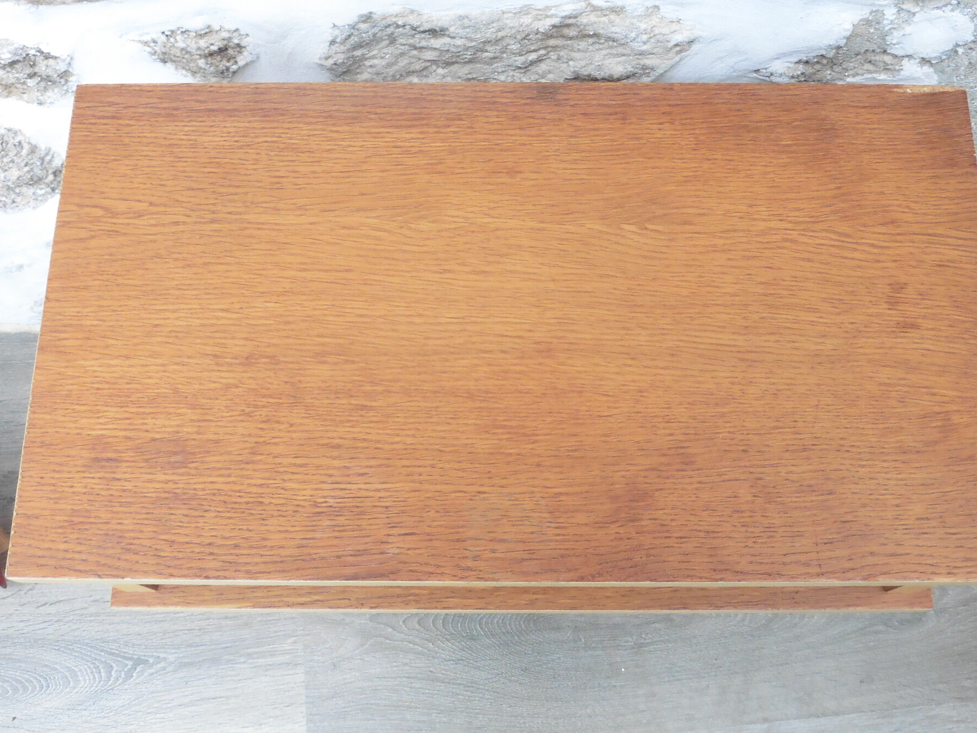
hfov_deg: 47.8
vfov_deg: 36.8
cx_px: 510
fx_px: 1101
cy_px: 342
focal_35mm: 39
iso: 400
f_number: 5
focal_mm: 6.1
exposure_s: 1/25
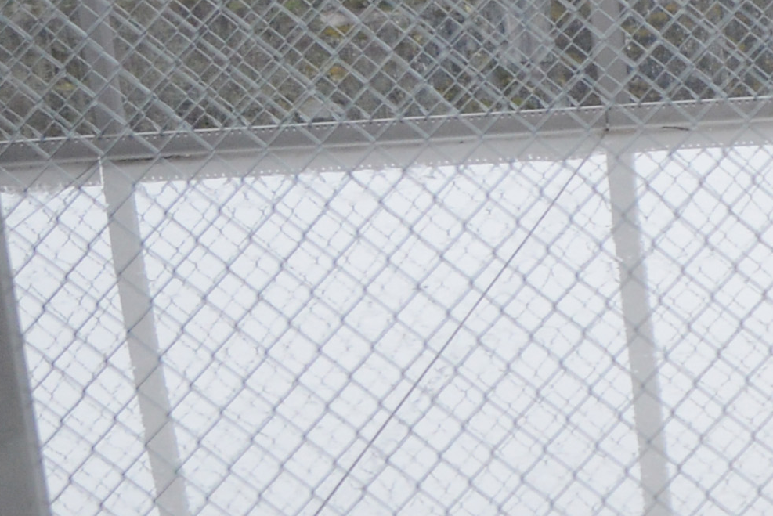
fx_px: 3845
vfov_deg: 7.7
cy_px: 403
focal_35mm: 179
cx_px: 1987
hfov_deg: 9.8
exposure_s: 1/100
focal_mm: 24
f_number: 2.8
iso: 800
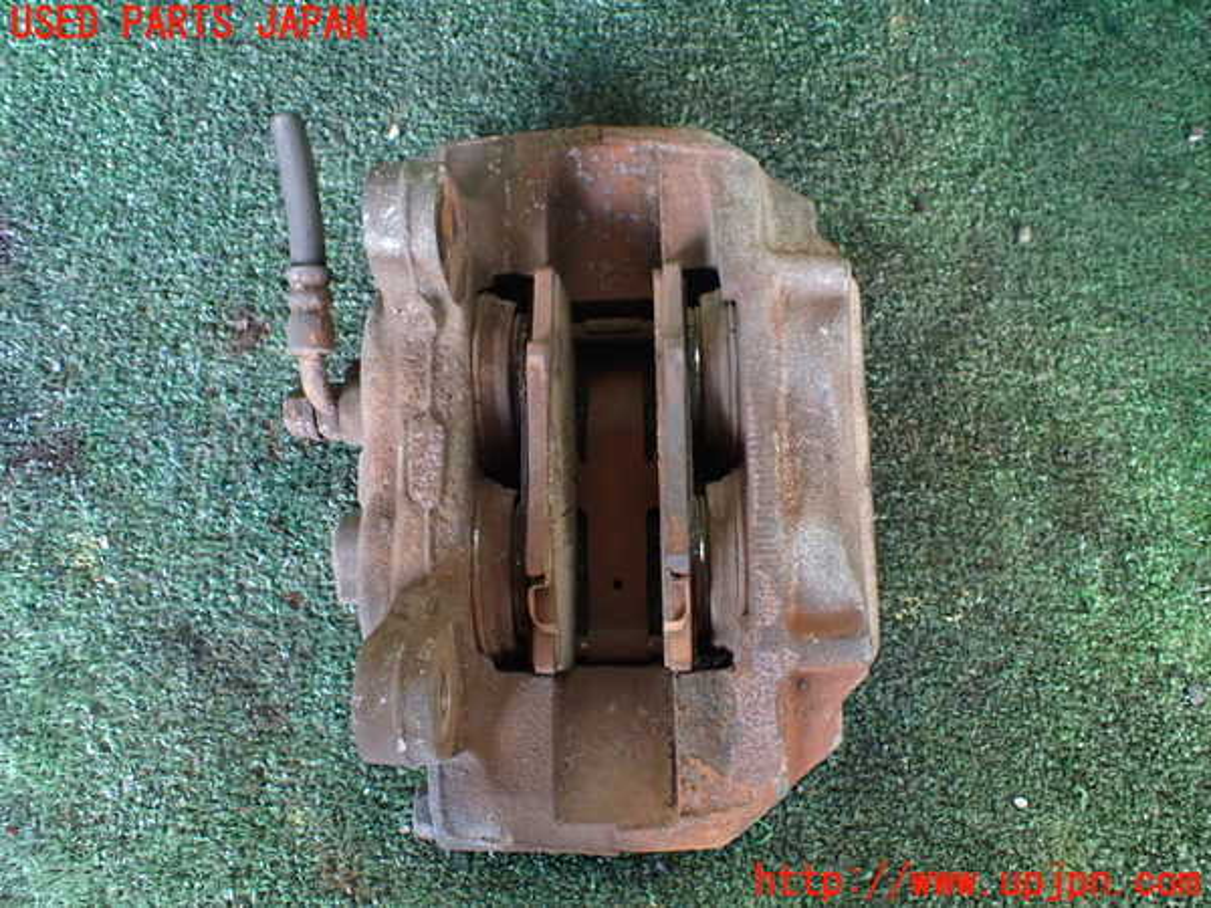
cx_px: 606
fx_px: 1050
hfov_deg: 60.0
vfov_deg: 46.8
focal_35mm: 30
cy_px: 454
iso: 1000
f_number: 2.3
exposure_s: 1/30
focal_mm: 5.4
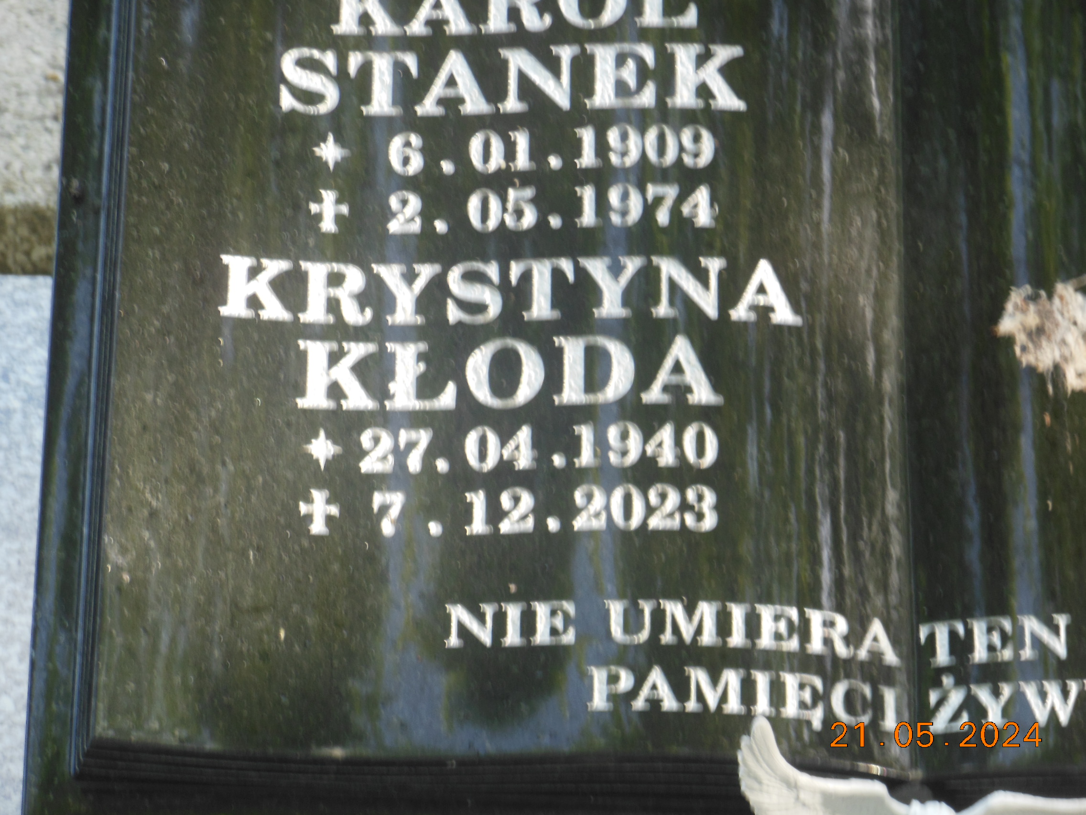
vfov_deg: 10.2
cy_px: 408
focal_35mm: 146
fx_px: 4580
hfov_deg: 13.5
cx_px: 543
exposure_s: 1/60
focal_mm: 26.1
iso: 125
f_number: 5.2
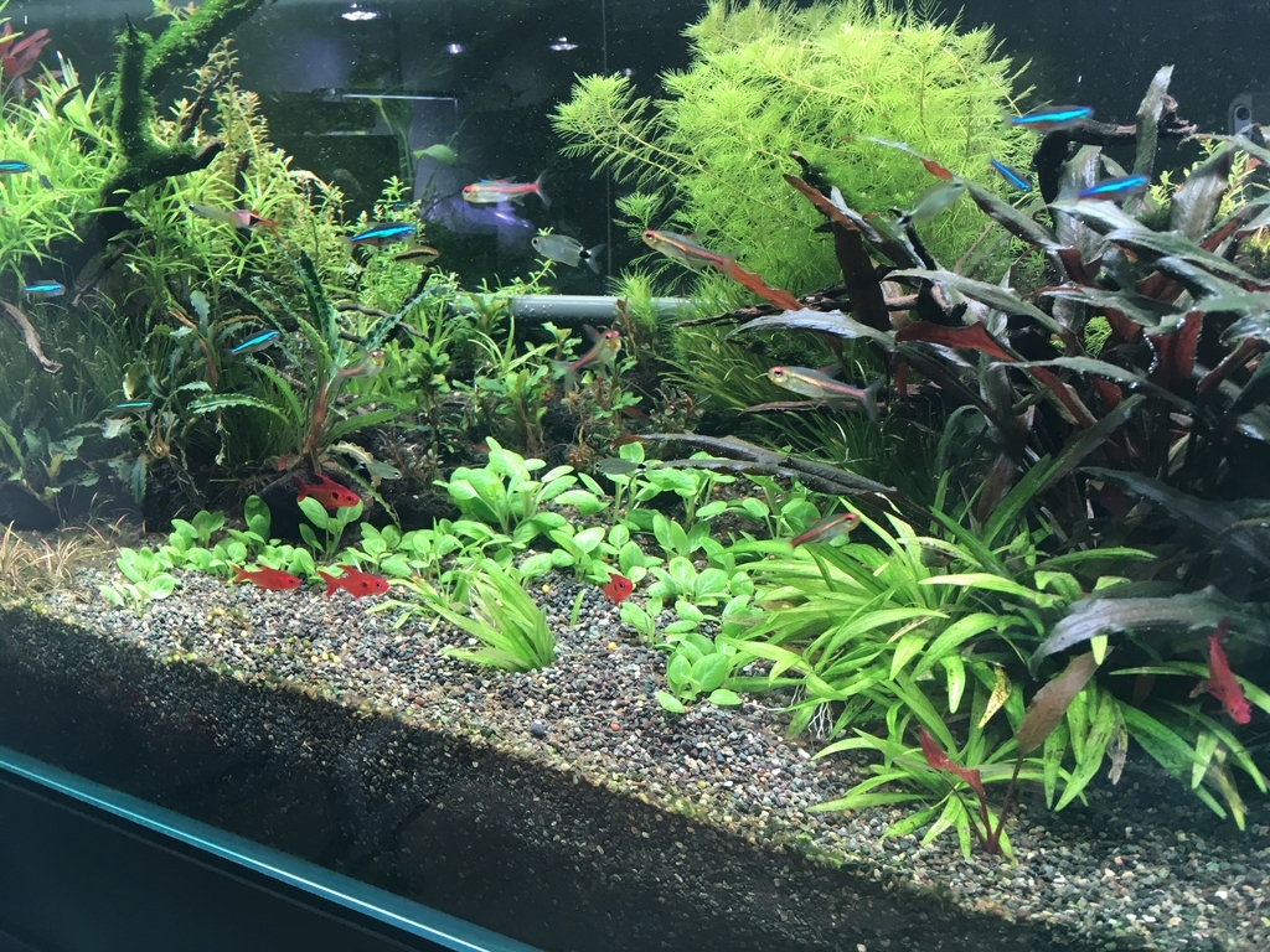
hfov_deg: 61.7
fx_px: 1064
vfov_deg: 48.2
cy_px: 476
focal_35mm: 29
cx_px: 635
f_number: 2.2
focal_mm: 4.15
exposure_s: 1/30
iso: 32
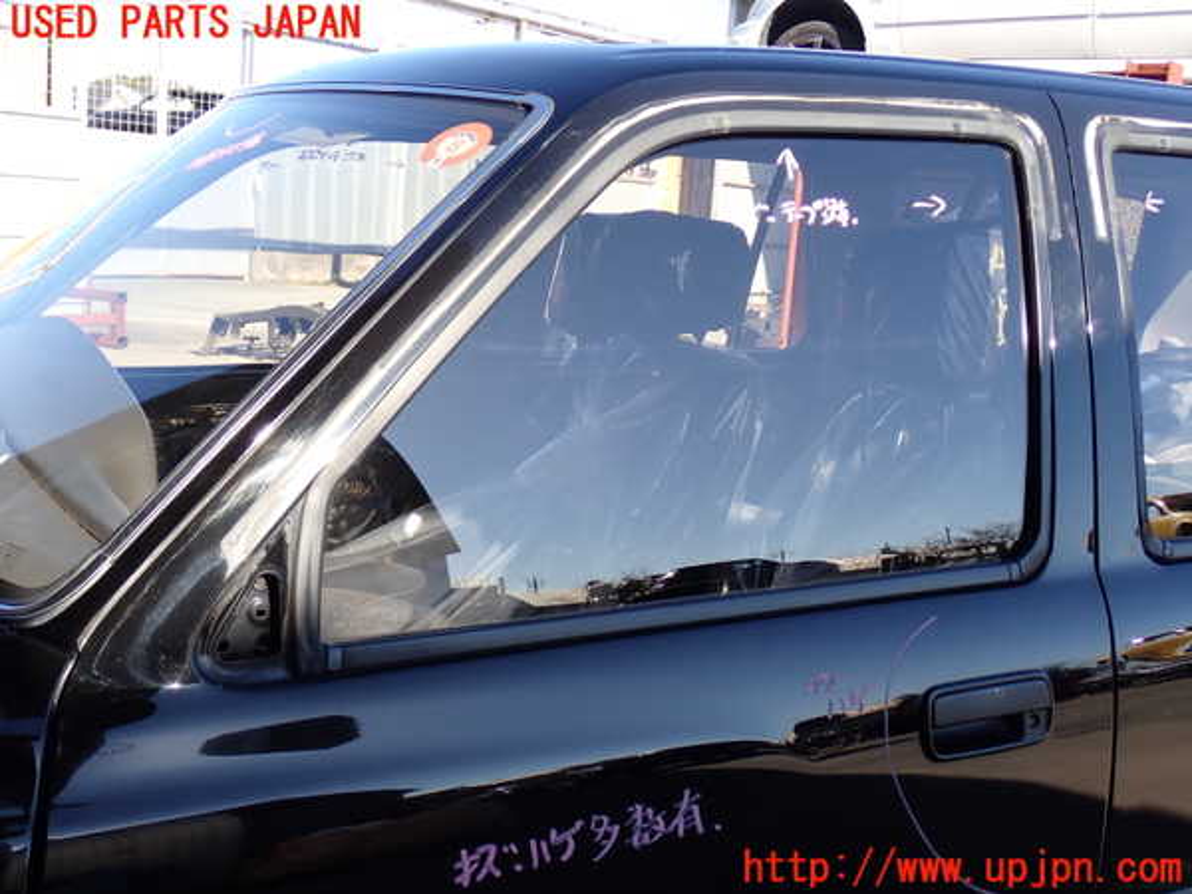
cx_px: 596
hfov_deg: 45.8
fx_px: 1412
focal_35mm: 41
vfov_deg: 35.1
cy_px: 447
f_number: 4
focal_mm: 7.31
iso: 100
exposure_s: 1/250
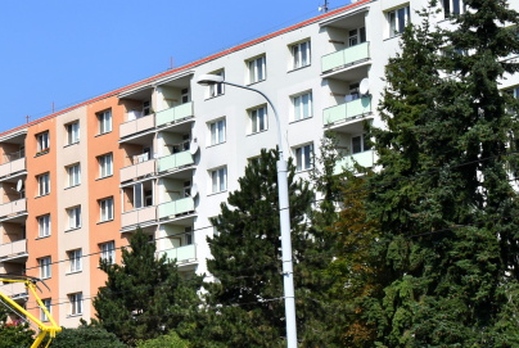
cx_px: -87
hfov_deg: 17.7
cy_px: 327
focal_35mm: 110
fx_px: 1593
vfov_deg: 12.4
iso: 200
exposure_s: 1/400
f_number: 10
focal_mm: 29
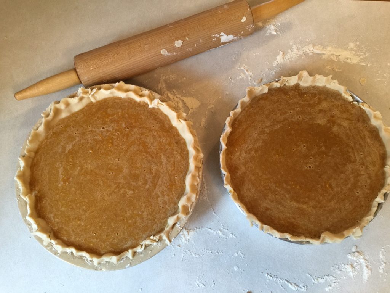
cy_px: 146
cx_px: 195
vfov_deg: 48.2
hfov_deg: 61.7
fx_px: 327
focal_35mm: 29
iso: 64
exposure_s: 1/15
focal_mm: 4.15
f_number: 2.2
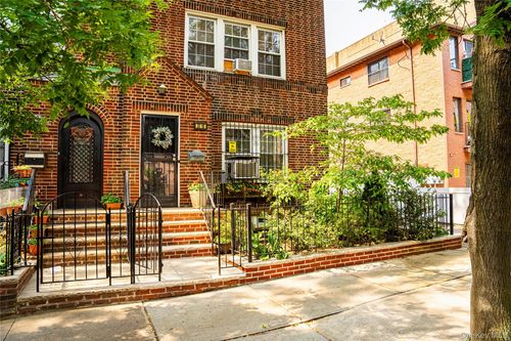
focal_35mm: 24
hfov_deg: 73.8
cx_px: 256
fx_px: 341
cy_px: 170
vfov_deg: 53.1
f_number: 5
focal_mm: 24
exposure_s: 1/2000
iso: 500
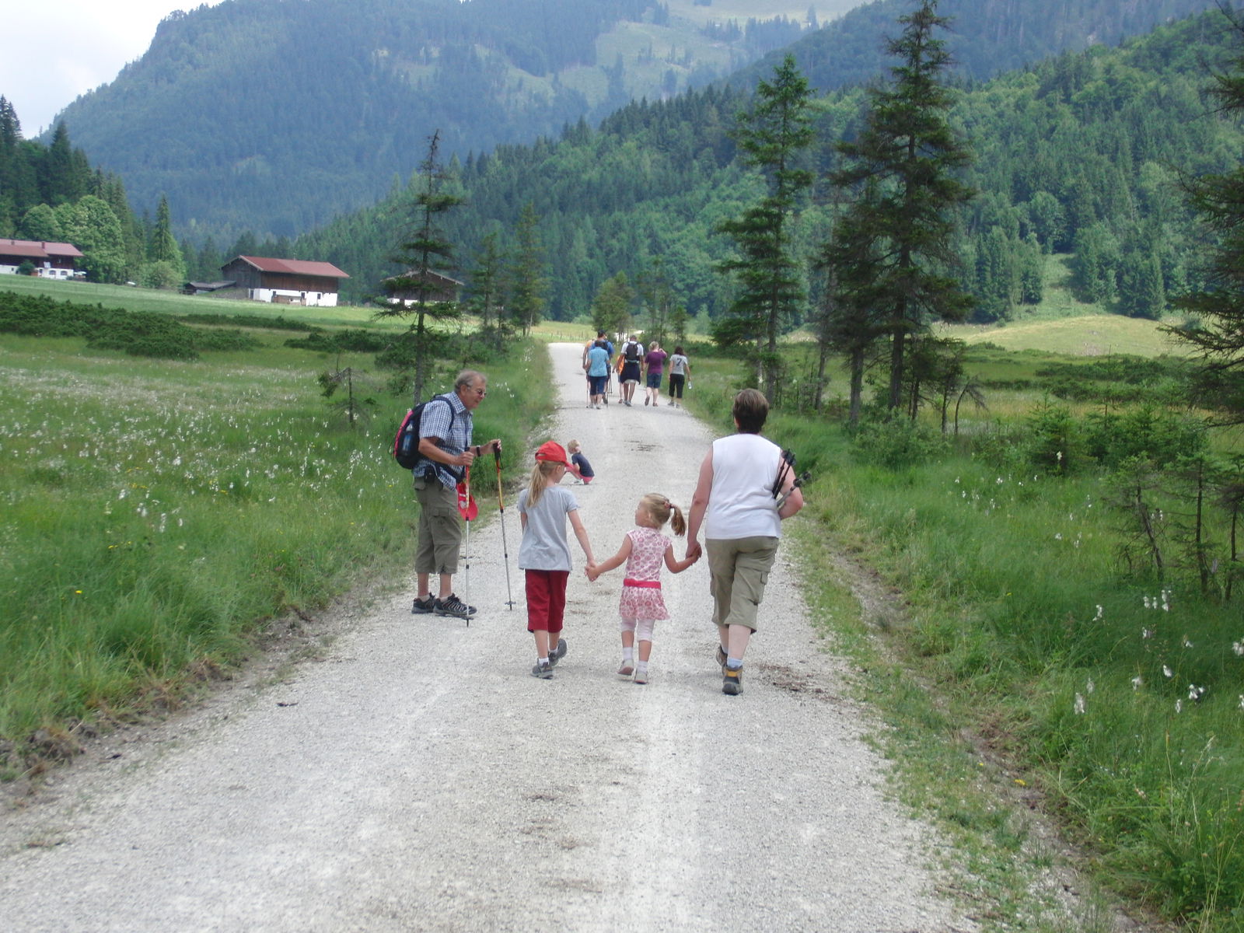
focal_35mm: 60
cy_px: 466
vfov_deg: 24.4
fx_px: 2156
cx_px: 622
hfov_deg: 32.2
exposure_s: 1/400
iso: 100
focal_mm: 10.41
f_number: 4
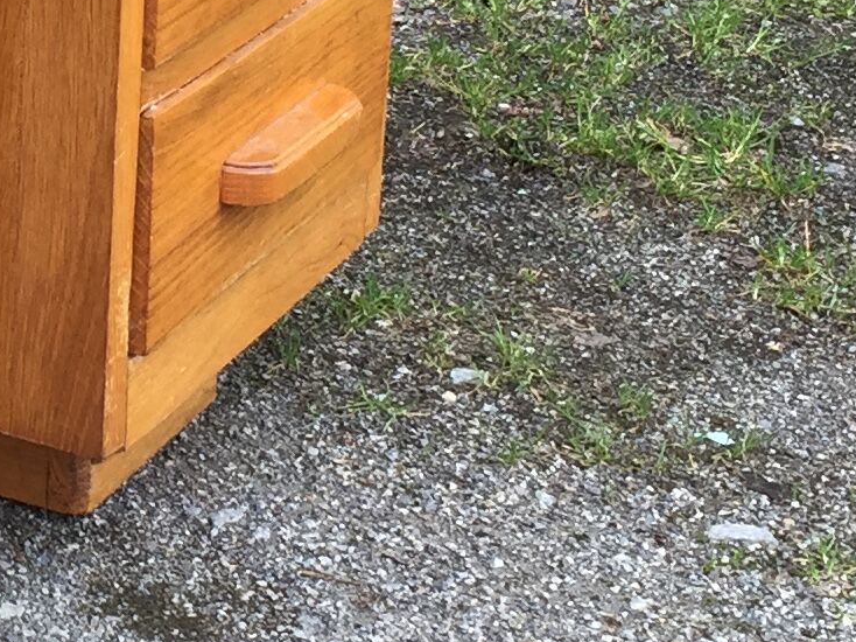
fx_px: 3189
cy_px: 48
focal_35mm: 129
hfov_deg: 14.4
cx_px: -366
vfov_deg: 11.4
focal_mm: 4.15
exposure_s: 1/165
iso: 32
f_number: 2.2
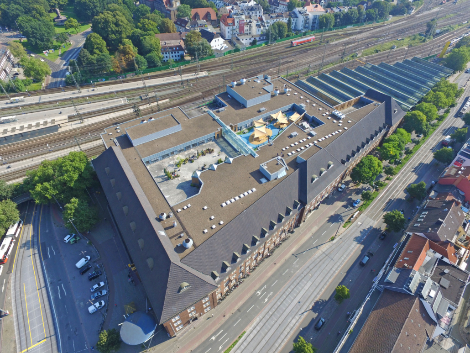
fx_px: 272
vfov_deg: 66.0
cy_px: 176
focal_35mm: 20
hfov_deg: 81.7
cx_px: 235
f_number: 2.8
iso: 100
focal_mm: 3.61
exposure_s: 1/440
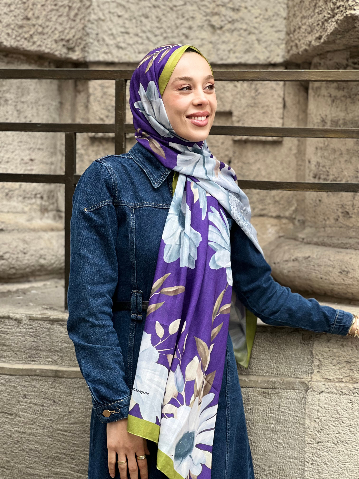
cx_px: 180
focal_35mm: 77
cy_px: 240
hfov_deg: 19.1
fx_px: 1065
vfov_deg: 25.3
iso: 125
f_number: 2.8
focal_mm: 9
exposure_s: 1/121
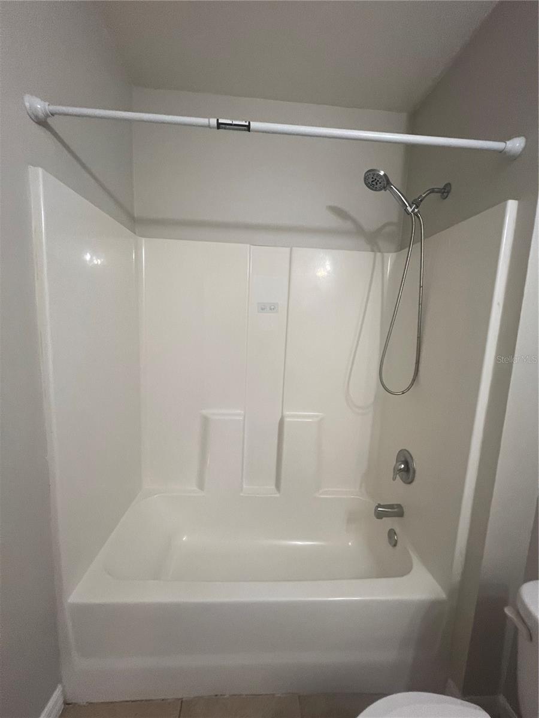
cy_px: 359
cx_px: 270
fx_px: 270
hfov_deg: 89.9
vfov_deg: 106.2
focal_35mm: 13
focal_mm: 1.57
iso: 160
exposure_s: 1/120
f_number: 1.8
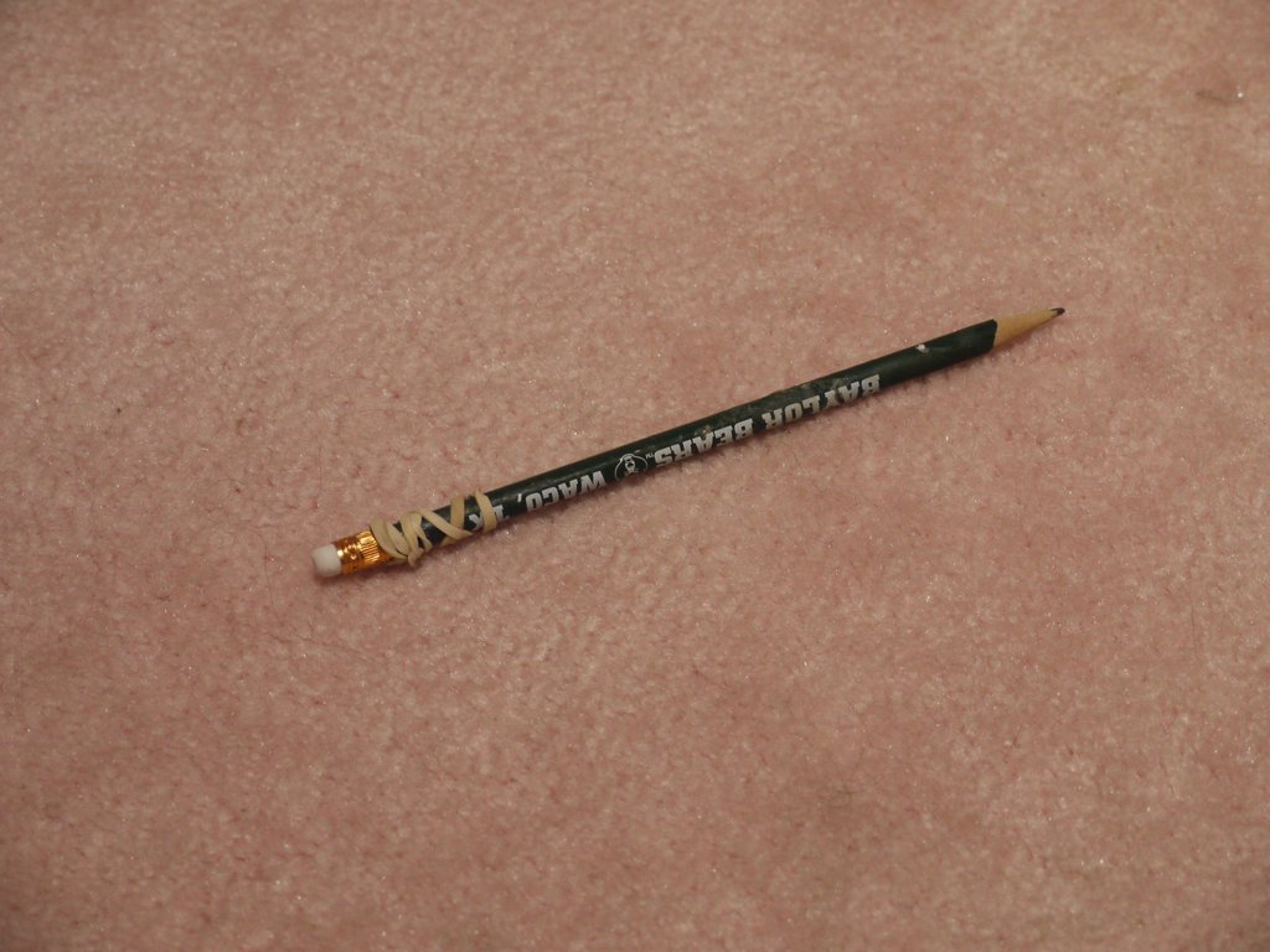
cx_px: 635
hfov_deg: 21.8
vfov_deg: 16.4
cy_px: 476
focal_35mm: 90
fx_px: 3302
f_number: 5.6
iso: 800
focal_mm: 45
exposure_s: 1/100
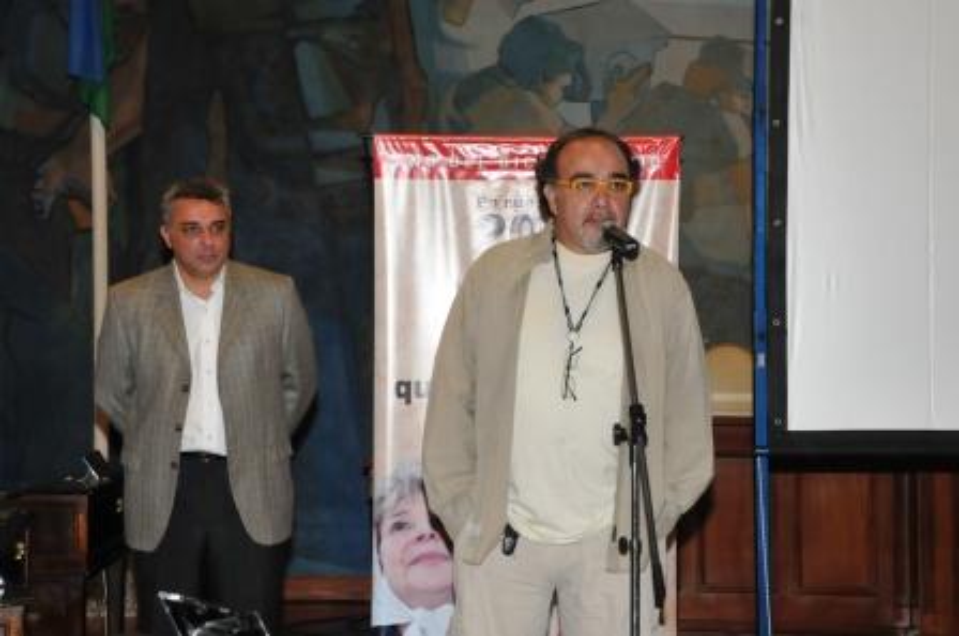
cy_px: 318
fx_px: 2074
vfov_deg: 17.4
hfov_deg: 26.0
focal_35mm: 78
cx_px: 480
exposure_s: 1/80
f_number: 7.1
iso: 1000
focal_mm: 52
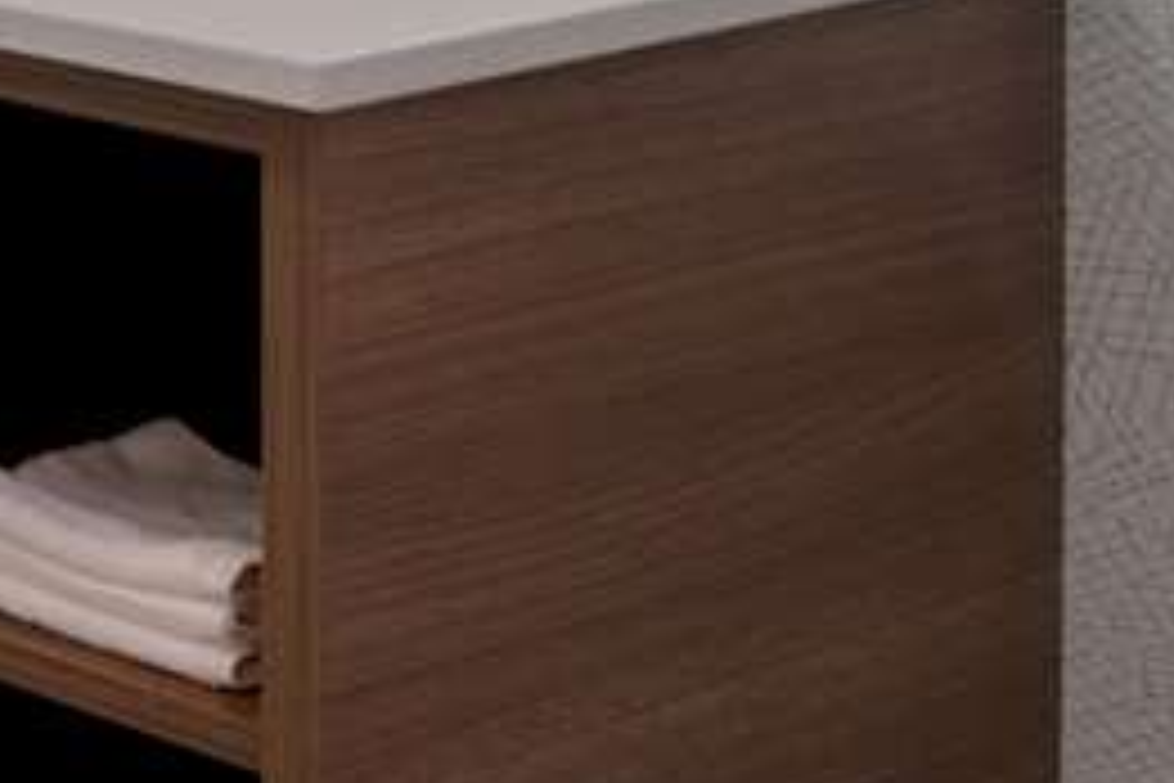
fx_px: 3554
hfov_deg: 14.5
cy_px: -652
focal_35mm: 109
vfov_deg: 11.6
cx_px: -1381
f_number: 10
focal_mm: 19
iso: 320
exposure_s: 1/60
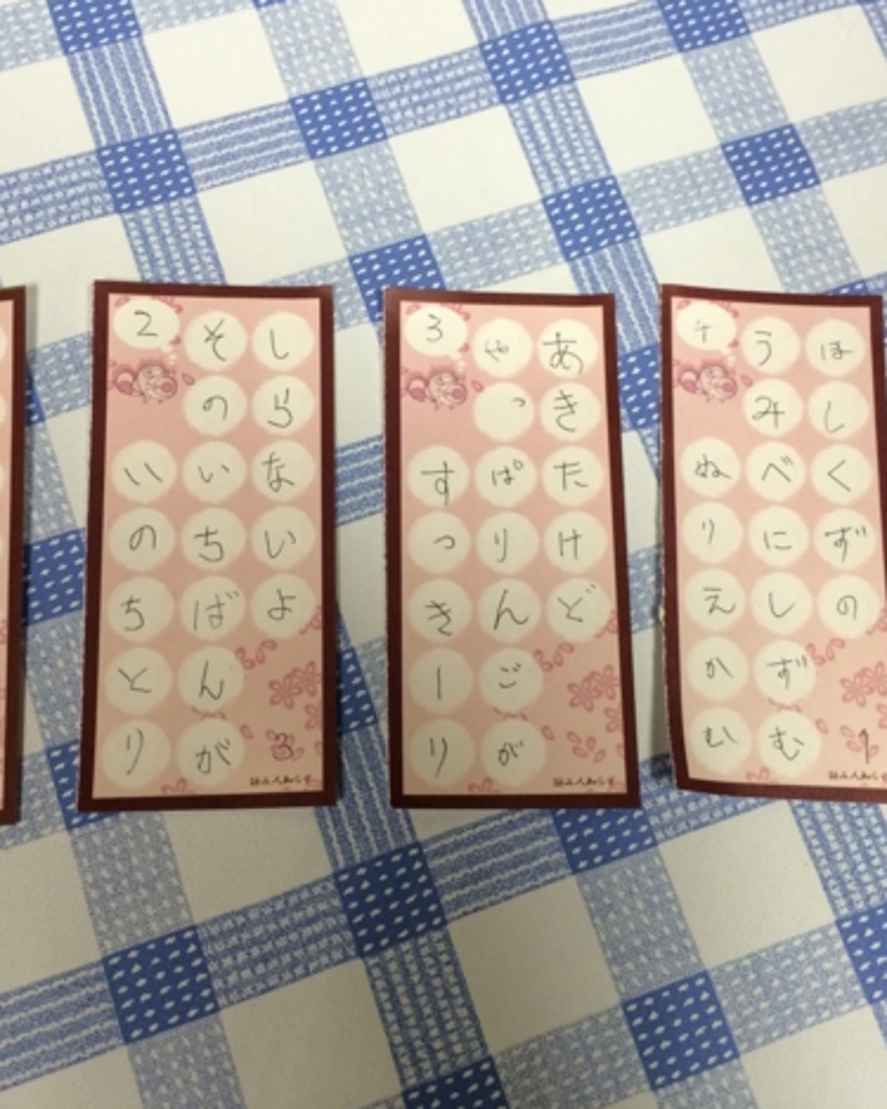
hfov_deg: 37.3
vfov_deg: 45.8
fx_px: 1313
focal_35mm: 40
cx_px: 454
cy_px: 546
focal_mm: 4.12
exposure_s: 1/30
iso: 100
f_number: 2.2
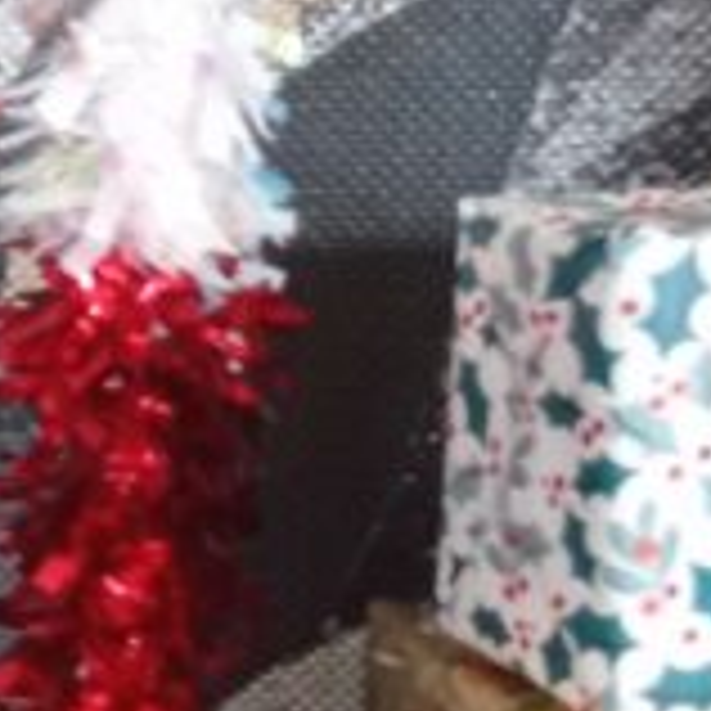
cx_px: -698
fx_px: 3718
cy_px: 675
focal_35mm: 160
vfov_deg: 10.8
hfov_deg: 10.1
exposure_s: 1/25
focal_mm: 4.74
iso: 589
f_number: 1.79
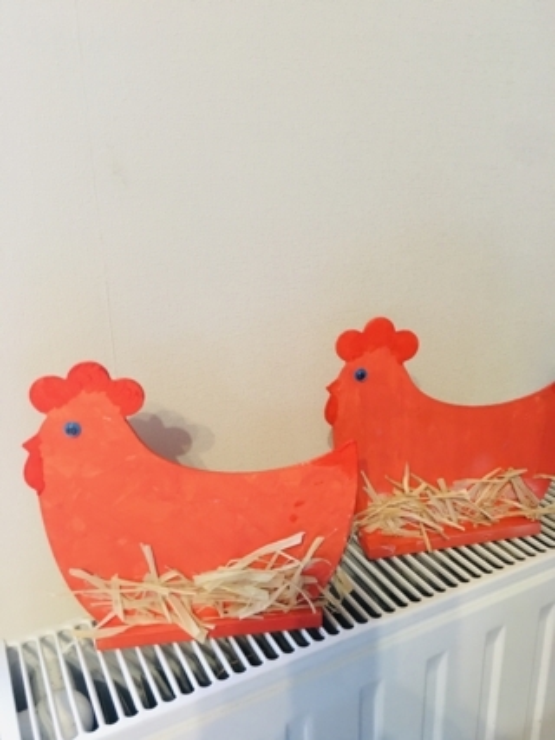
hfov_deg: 48.2
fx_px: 620
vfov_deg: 61.7
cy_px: 370
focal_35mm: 29
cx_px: 278
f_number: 2.2
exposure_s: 1/8
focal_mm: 4.15
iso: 100
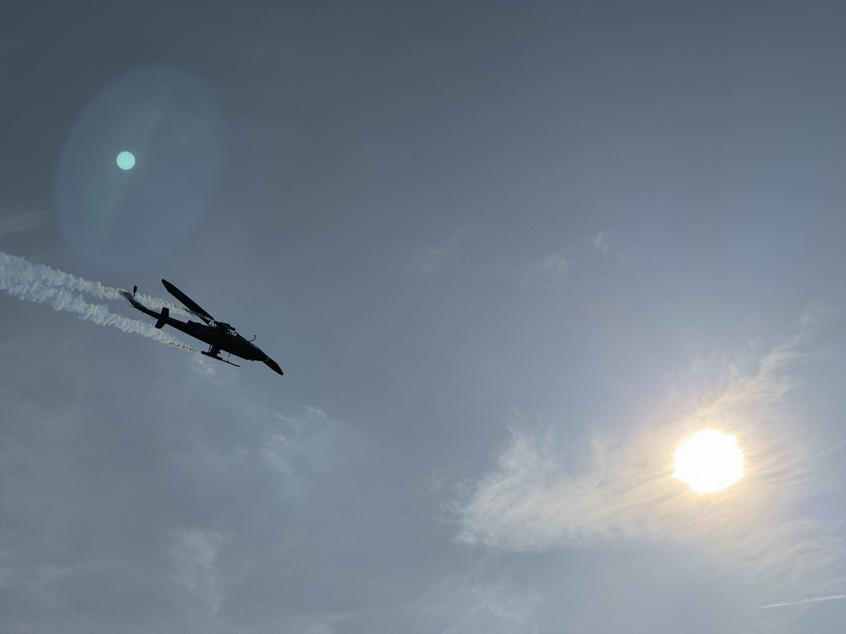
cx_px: 423
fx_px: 1882
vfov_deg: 19.1
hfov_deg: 25.3
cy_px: 317
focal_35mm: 77
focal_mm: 9
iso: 25
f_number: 2.8
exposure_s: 1/4785
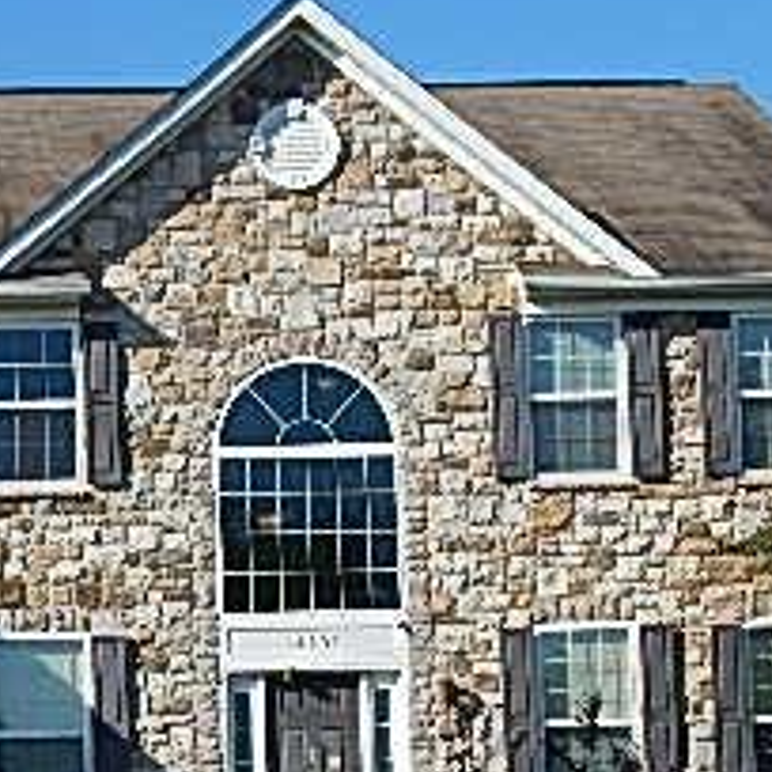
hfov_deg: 14.4
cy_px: 605
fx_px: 3003
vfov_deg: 14.6
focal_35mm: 119
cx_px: -30
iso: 125
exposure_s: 1/500
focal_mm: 7.7
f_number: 7.1
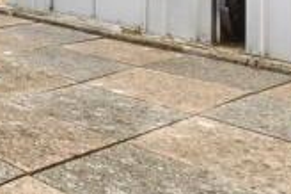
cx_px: -210
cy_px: -88
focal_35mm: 60
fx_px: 485
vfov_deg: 19.9
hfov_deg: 22.5
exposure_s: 1/250
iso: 250
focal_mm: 10
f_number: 8
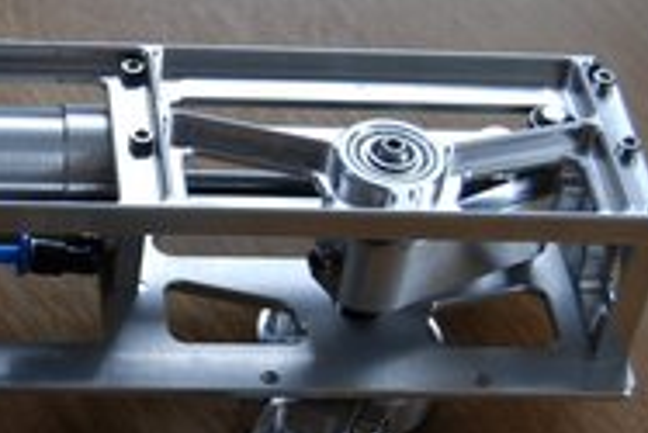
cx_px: 66
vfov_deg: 11.2
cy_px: 322
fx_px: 2198
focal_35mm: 122
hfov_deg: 16.6
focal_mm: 38
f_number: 5
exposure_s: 1/30
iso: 320
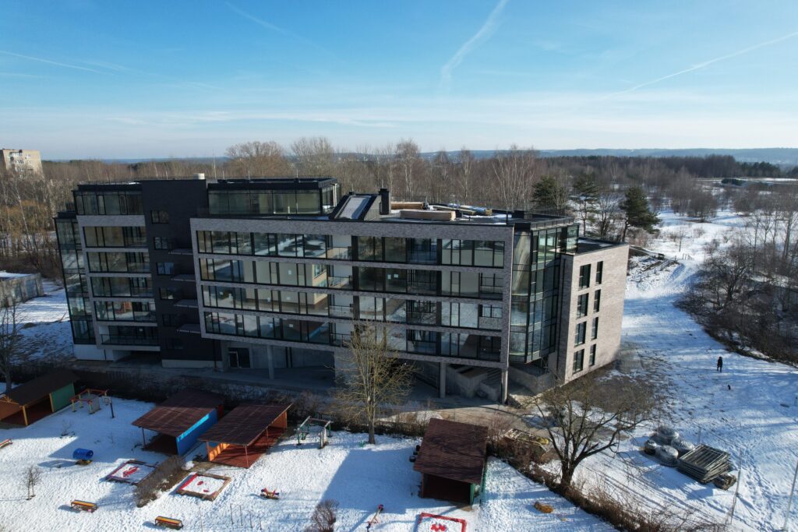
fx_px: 488
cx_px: 399
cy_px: 266
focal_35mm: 22
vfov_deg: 57.2
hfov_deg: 78.6
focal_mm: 8.38
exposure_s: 1/1500
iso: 100
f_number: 2.8
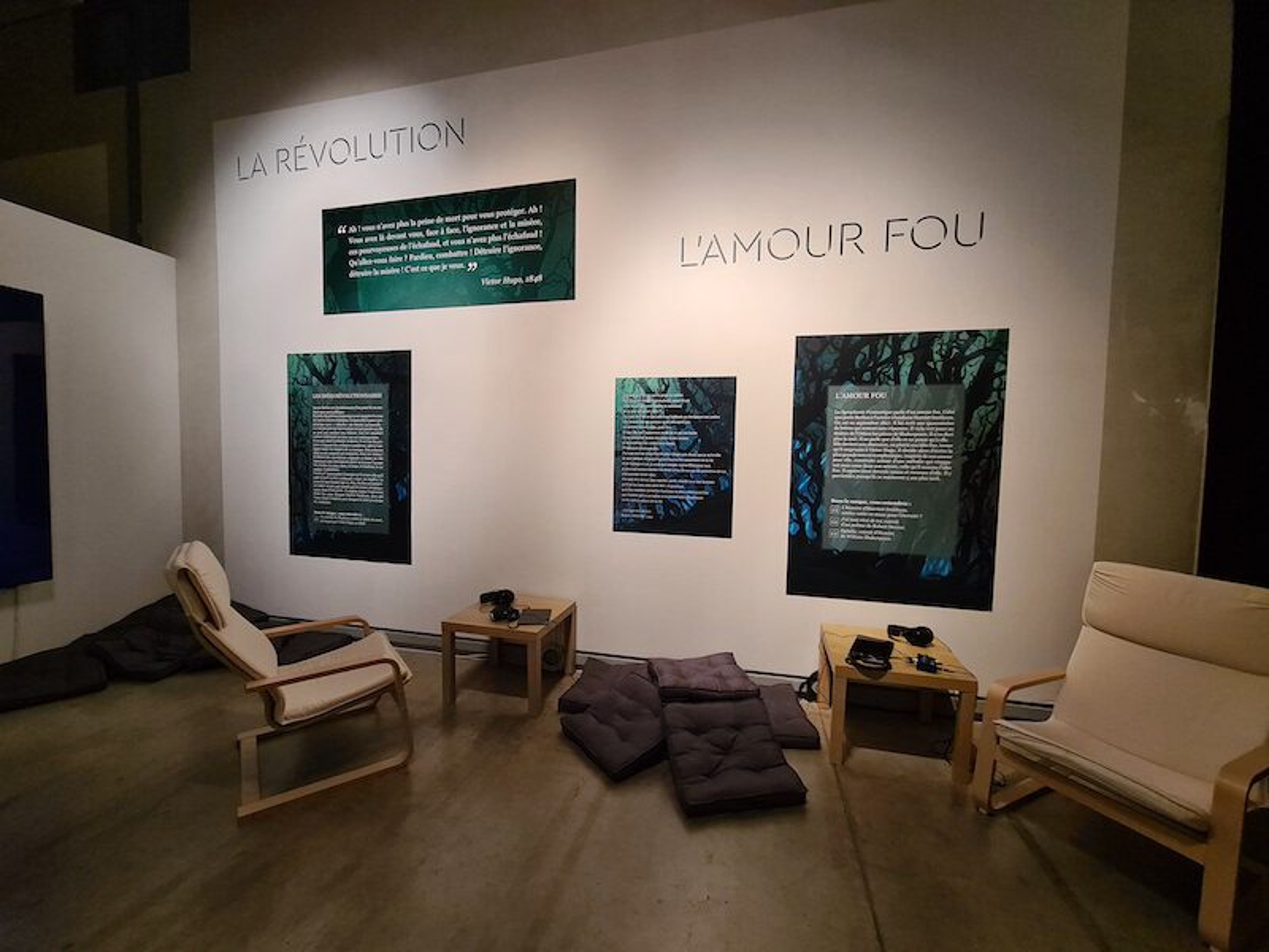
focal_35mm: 13
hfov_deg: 106.2
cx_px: 634
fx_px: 477
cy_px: 476
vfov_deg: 89.9
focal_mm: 2.2
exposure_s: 1/50
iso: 250
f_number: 2.2
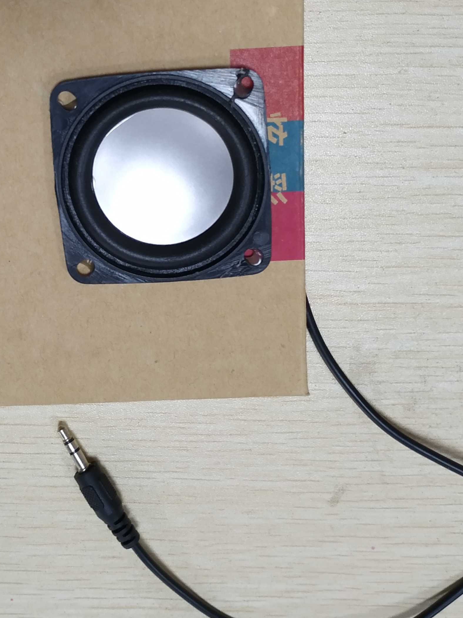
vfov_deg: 40.7
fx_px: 820
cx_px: 132
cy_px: 202
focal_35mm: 46
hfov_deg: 31.1
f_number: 1.9
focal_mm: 3.94
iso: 200
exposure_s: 1/25
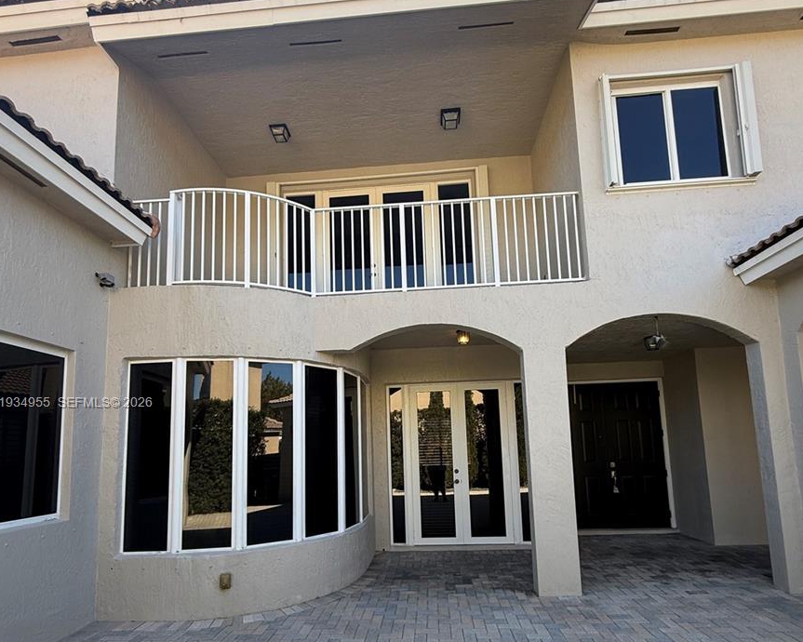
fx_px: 451
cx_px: 399
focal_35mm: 19
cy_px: 404
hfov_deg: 83.3
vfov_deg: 69.6
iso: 50
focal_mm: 2.22
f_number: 2.2
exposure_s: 1/262
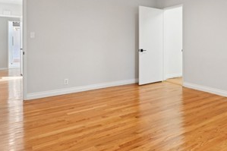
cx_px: 167
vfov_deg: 42.8
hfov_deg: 59.1
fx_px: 189
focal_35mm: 30
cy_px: 46
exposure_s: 1/6
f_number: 8
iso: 250
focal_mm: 14
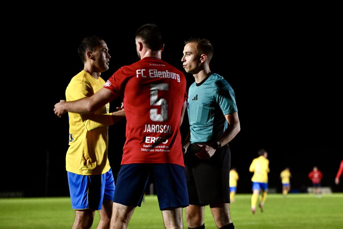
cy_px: 114
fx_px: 810
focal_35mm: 85
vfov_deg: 16.1
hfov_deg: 23.9
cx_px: 172
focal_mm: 85
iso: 8000
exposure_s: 1/1600
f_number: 2.8
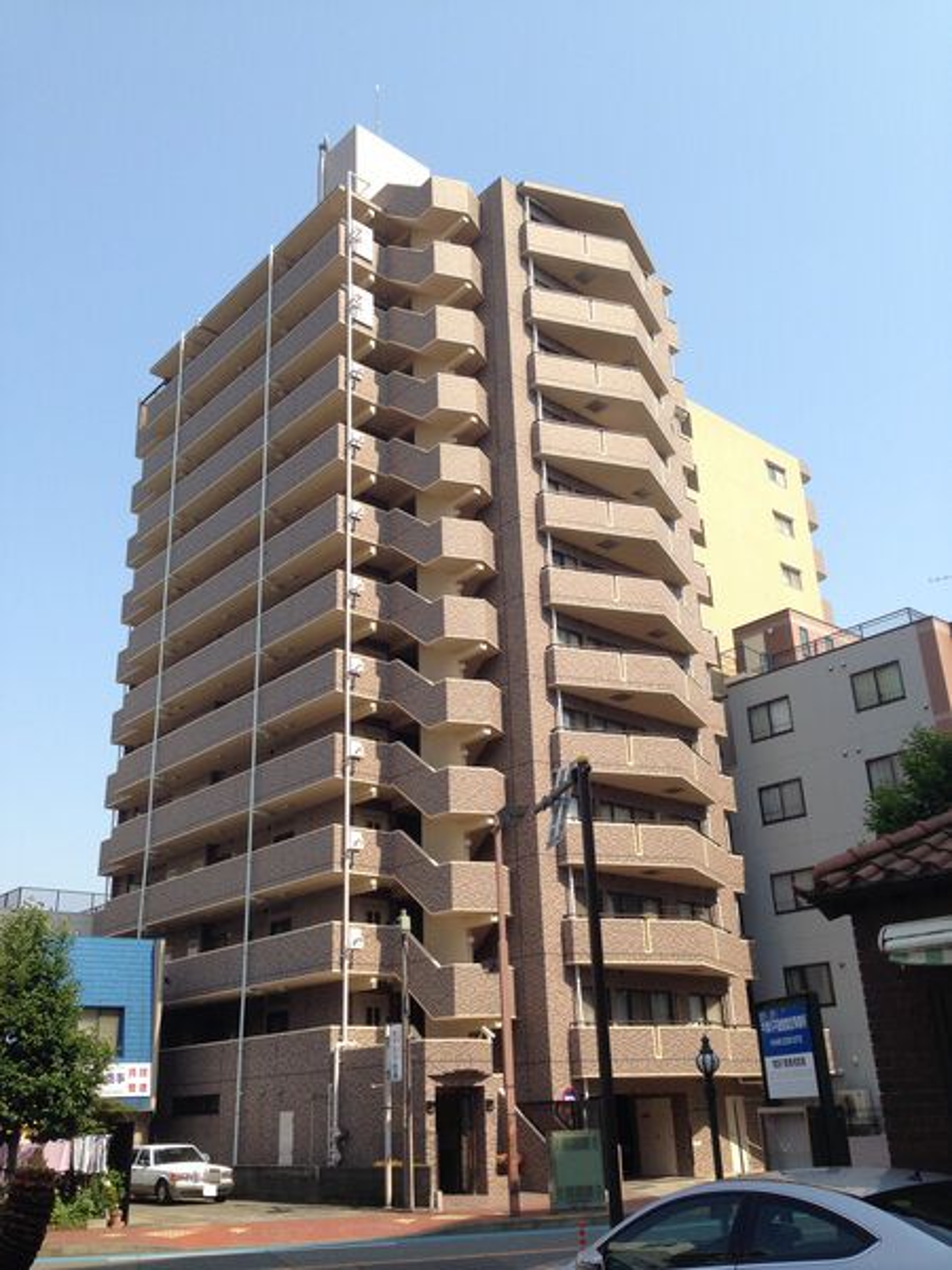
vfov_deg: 55.4
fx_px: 1210
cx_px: 476
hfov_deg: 42.9
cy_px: 635
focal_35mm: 33
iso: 50
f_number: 2.4
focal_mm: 4.12
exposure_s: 1/861
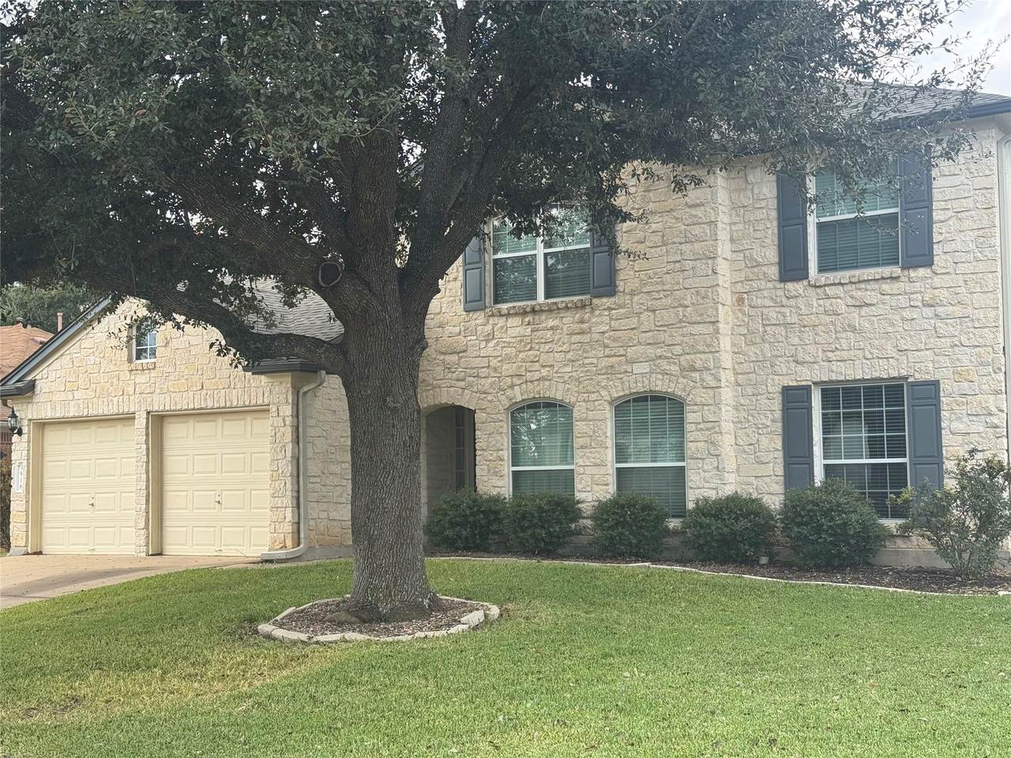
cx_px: 506
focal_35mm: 48
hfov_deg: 39.7
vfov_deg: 30.3
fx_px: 1402
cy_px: 379
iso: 64
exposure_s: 1/1094
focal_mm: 6.76
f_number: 1.78
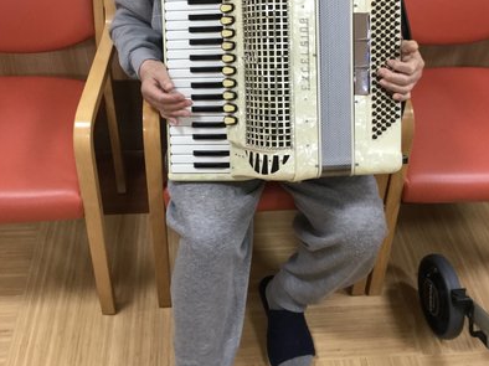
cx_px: 244
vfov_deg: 33.6
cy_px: 93
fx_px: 593
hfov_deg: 44.8
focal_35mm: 42
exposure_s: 1/30
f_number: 2.4
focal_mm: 3.3
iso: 64
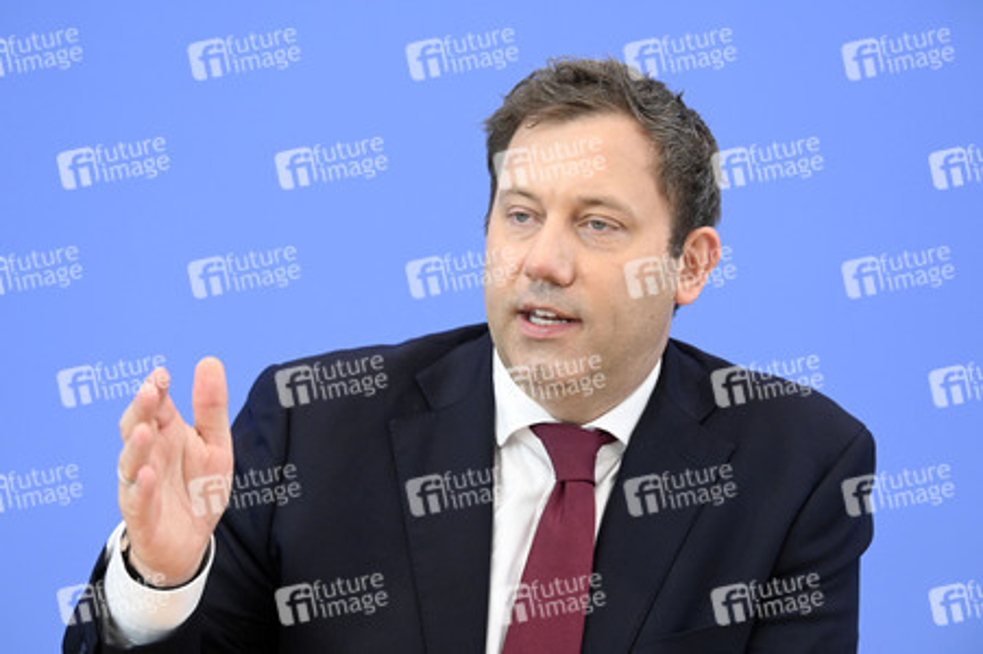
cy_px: 327
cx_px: 492
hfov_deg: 17.7
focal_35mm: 116
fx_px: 3165
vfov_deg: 11.8
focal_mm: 116
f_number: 4
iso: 4000
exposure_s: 1/1250
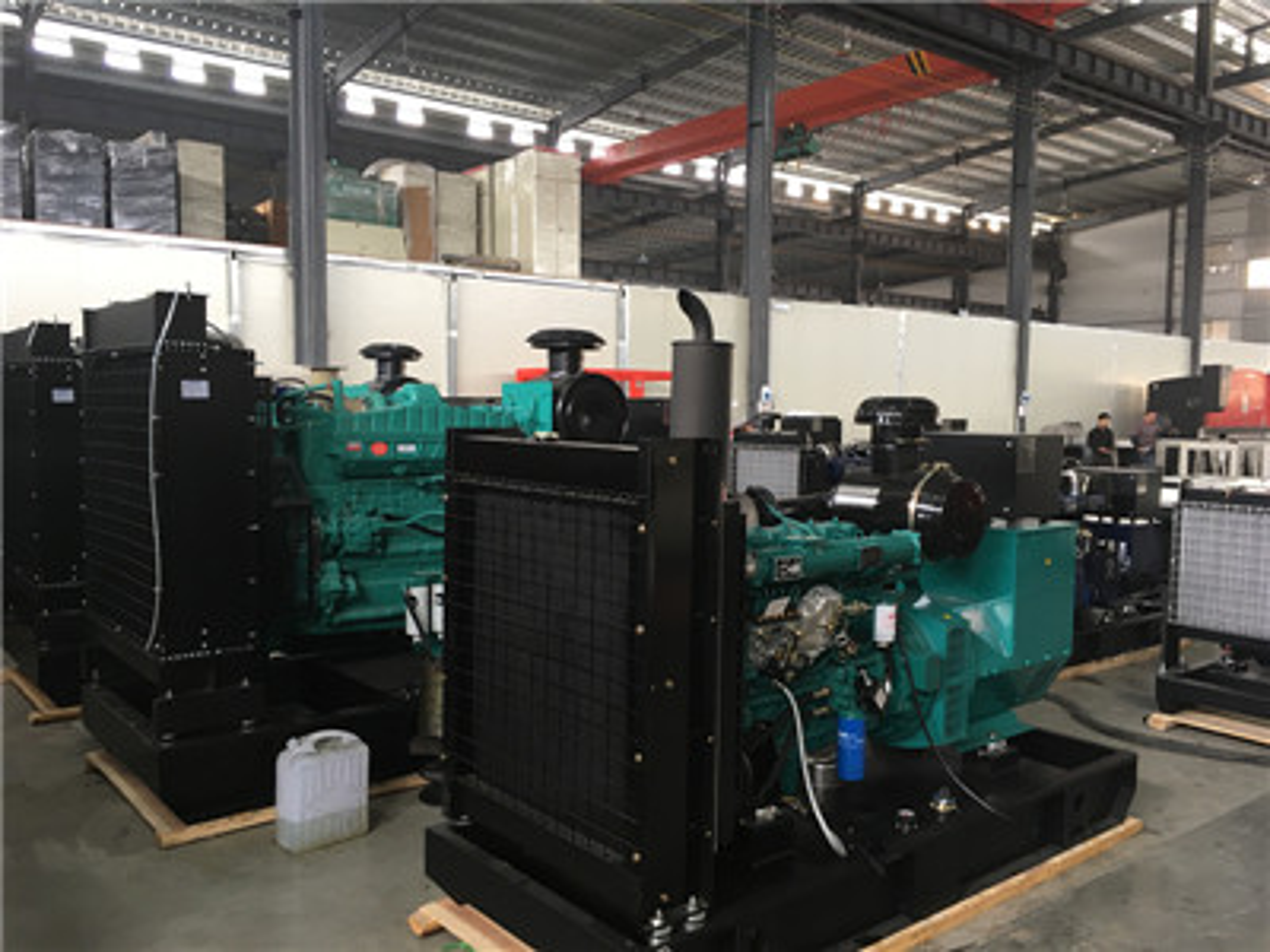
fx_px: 1064
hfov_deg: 61.7
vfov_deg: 48.2
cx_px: 635
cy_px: 476
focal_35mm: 29
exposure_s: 1/33
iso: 64
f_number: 2.2
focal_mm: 4.15
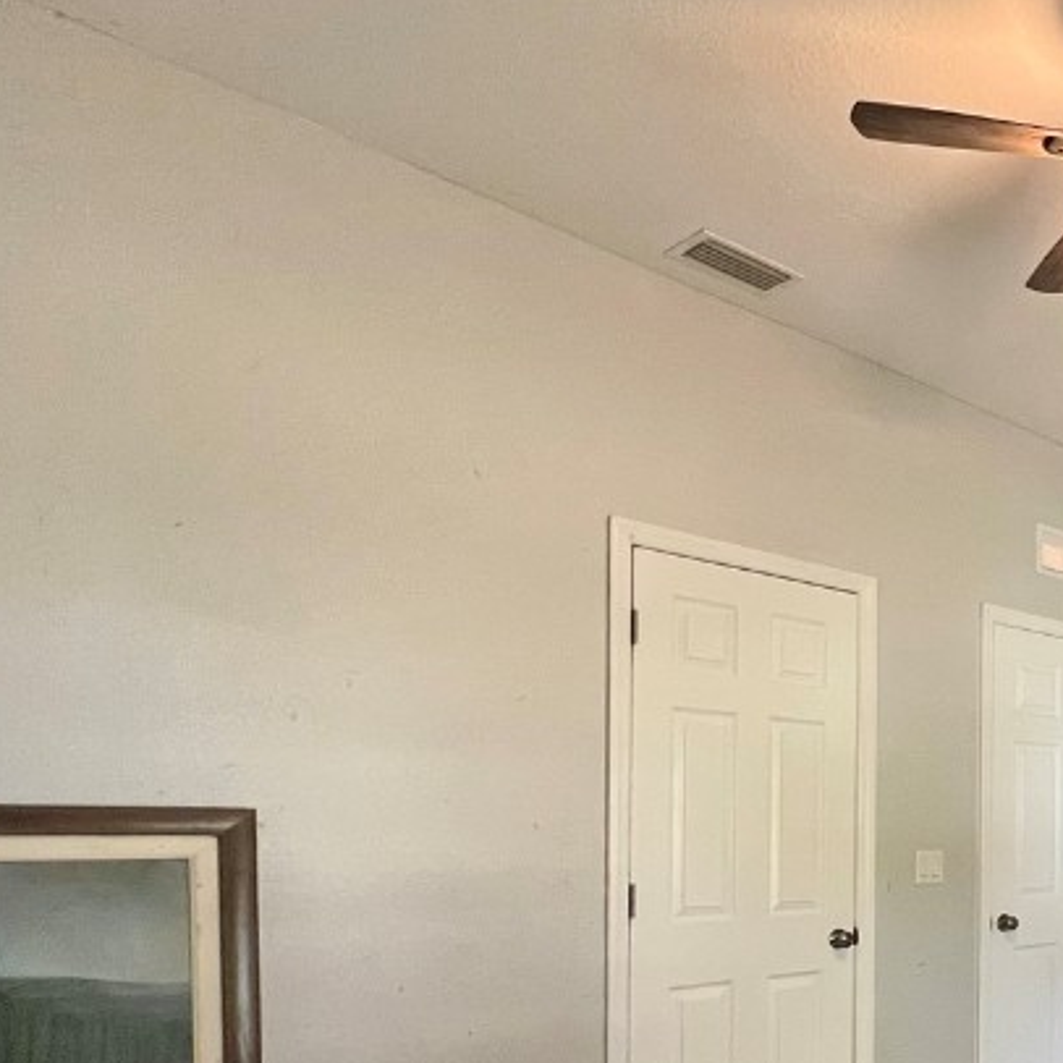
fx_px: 1008
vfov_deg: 52.5
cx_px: 1223
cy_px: 830
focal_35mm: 29
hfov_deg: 41.5
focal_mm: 1.57
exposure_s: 1/60
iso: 320
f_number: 1.8
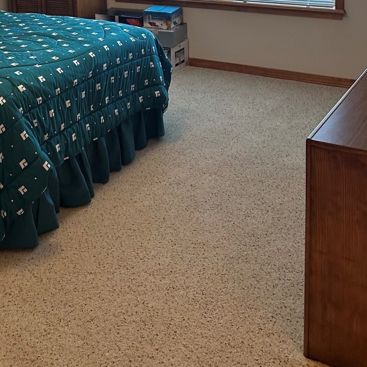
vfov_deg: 29.1
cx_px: 76
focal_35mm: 54
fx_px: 648
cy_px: -20
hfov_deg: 30.9
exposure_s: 1/60
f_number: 1.78
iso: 125
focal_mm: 6.86
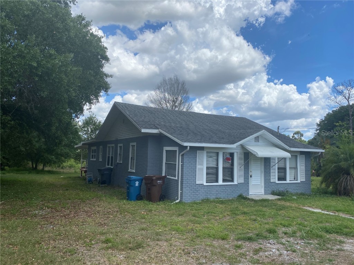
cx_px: 177
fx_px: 266
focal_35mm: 26
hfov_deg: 67.3
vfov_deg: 53.1
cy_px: 132
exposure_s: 1/3497
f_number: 1.8
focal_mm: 4.25
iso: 32
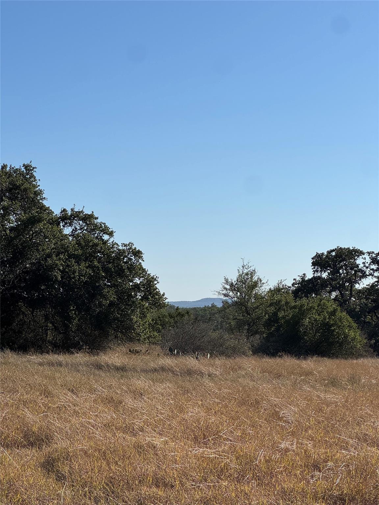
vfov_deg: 25.3
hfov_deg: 19.1
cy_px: 252
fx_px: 1124
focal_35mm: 77
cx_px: 190
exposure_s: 1/2096
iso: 25
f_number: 2.8
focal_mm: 9
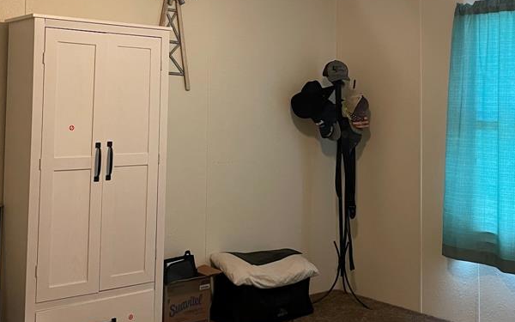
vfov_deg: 27.2
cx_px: 239
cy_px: 97
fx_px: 660
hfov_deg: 42.6
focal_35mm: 47
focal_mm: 4.2
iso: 400
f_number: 1.6
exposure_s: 1/40
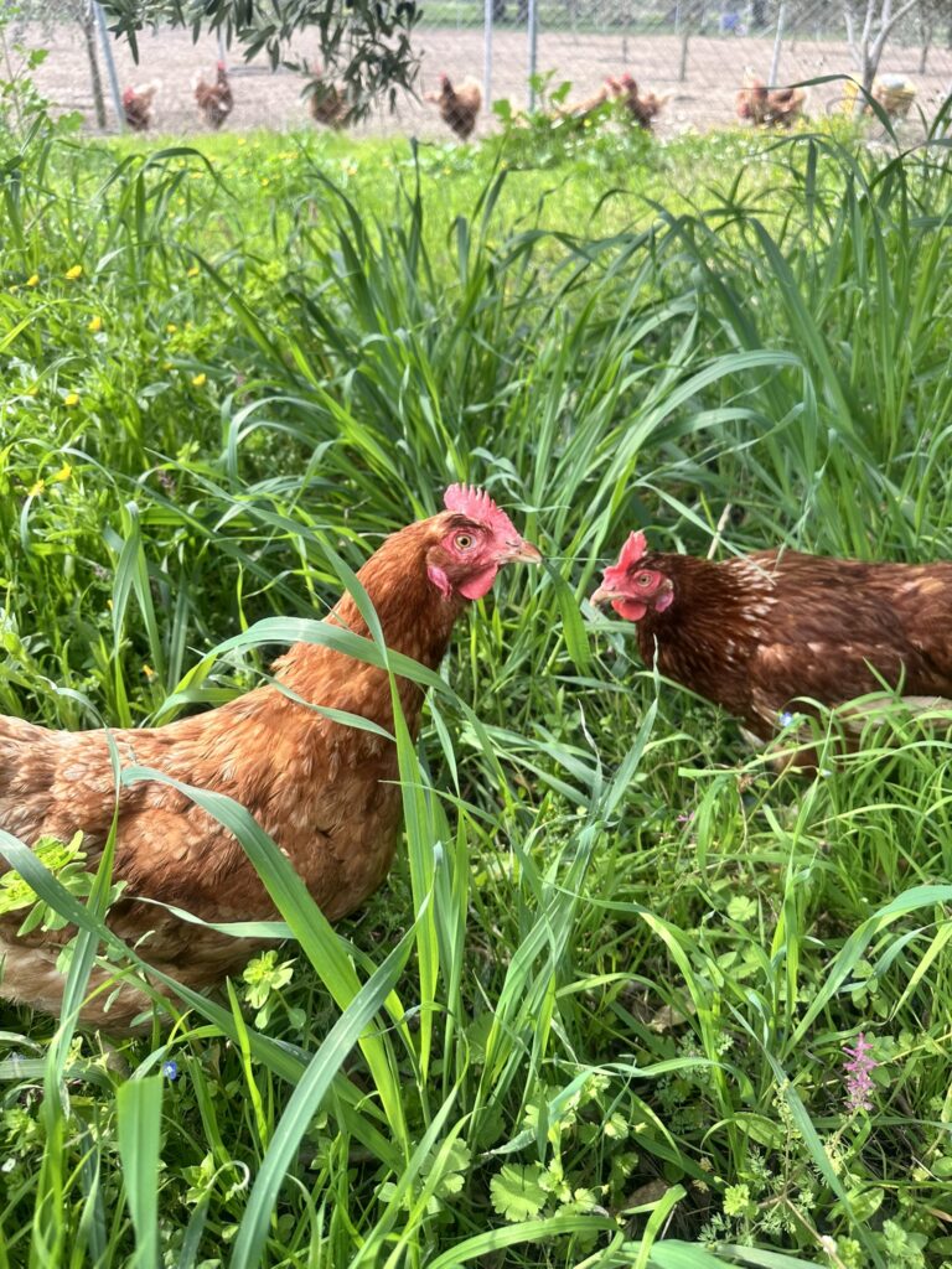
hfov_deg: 56.8
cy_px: 634
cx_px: 476
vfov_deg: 71.6
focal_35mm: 24
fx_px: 880
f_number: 1.78
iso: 80
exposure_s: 1/366
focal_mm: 6.86
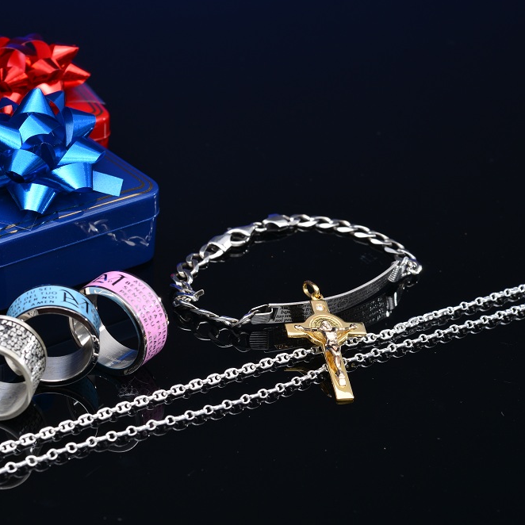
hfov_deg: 22.3
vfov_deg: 22.5
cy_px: 263
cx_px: 140
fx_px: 1321
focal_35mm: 77
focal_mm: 60
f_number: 16
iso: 125
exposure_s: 1/125
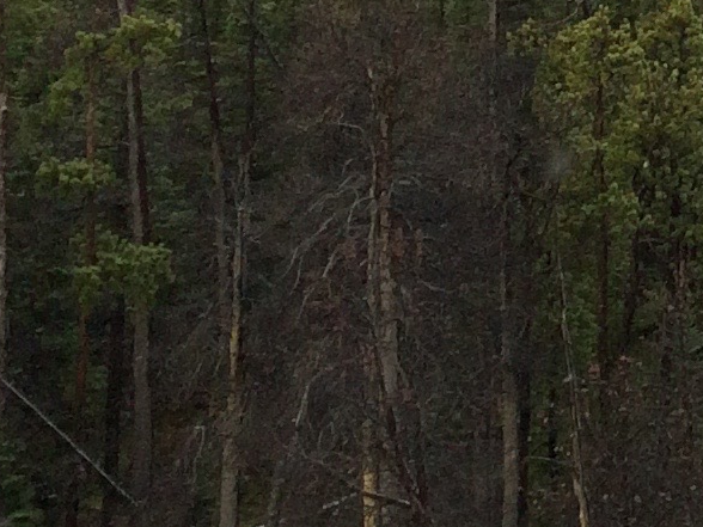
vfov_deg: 8.8
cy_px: -459
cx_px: 1493
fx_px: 3270
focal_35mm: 161
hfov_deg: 11.0
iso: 32
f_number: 2.2
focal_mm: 4.15
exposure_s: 1/483
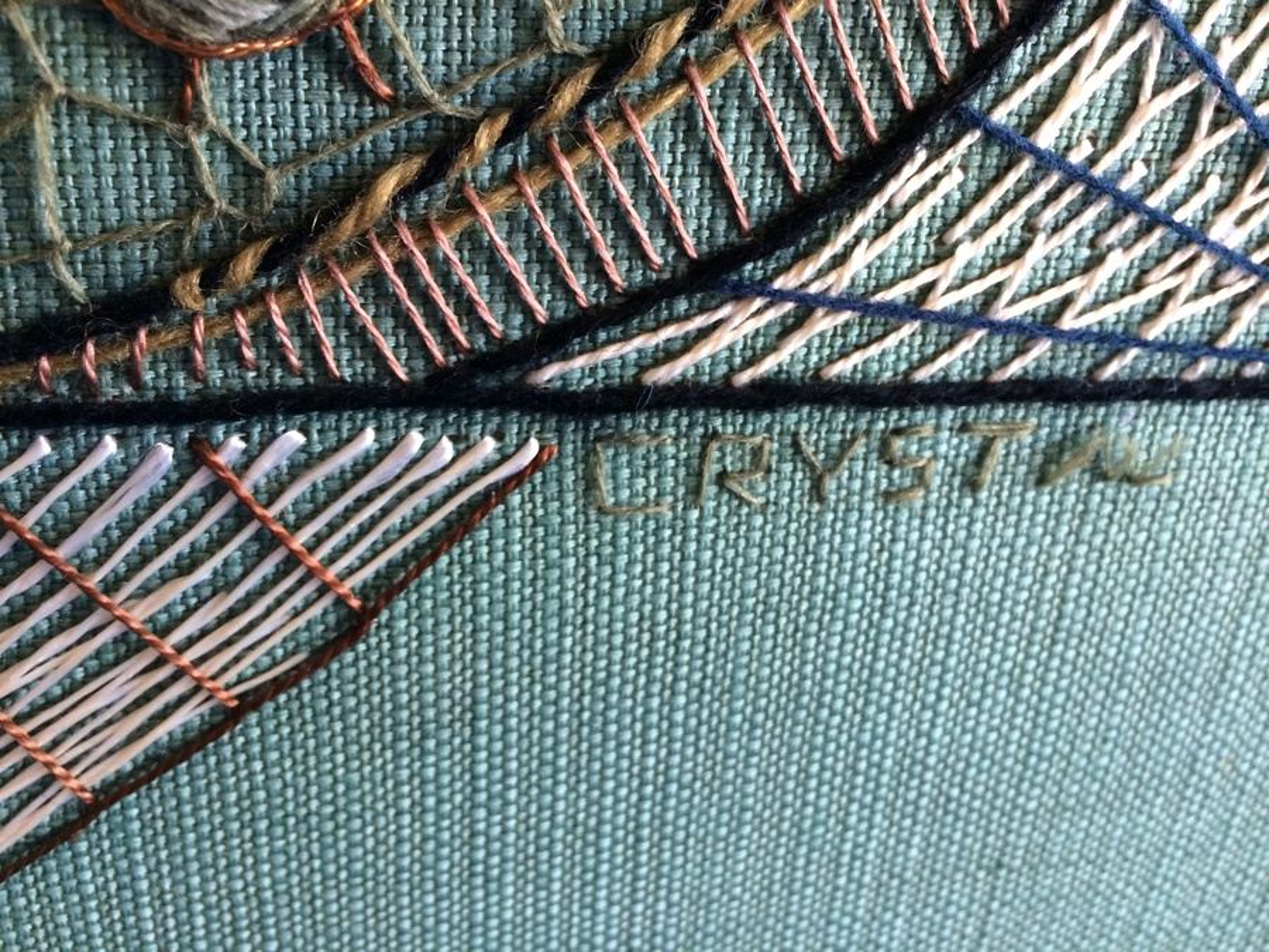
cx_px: 634
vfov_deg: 46.8
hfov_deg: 60.0
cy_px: 476
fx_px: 1100
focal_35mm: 30
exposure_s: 1/30
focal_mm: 4.12
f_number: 2.2
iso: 125
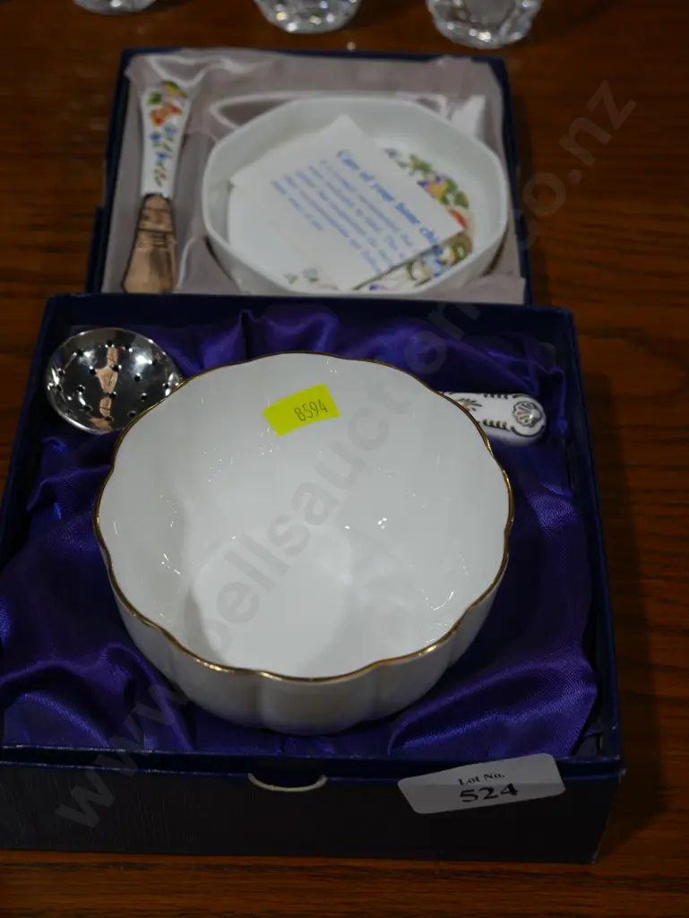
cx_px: 344
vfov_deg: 33.2
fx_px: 1538
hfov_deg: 25.3
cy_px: 459
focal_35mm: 58
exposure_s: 1/100
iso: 200
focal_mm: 29
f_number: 5.4
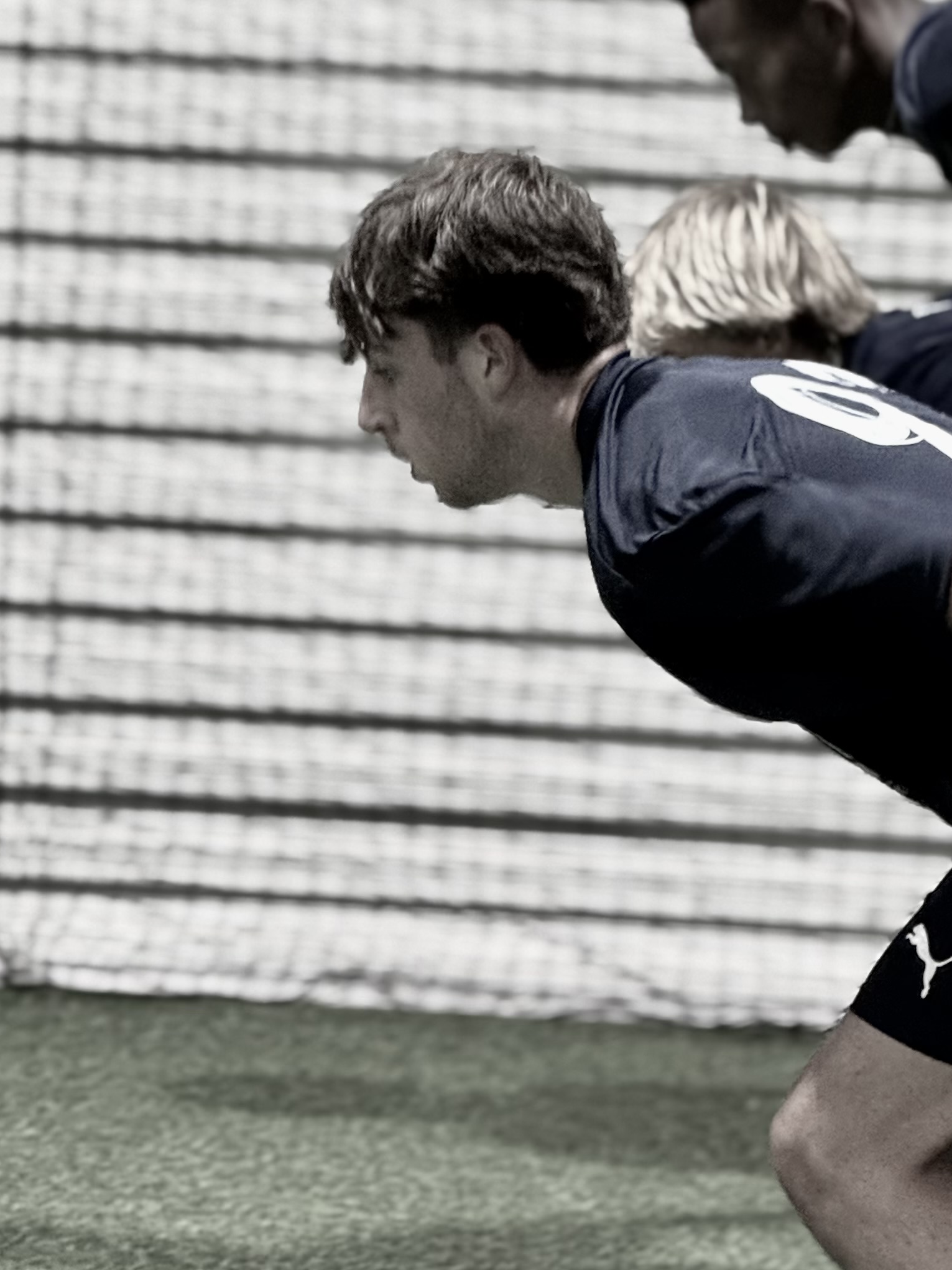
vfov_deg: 8.3
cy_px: 418
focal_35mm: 237
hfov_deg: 6.3
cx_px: 668
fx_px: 8692
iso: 125
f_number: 2.8
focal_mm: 15.66
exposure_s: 1/60
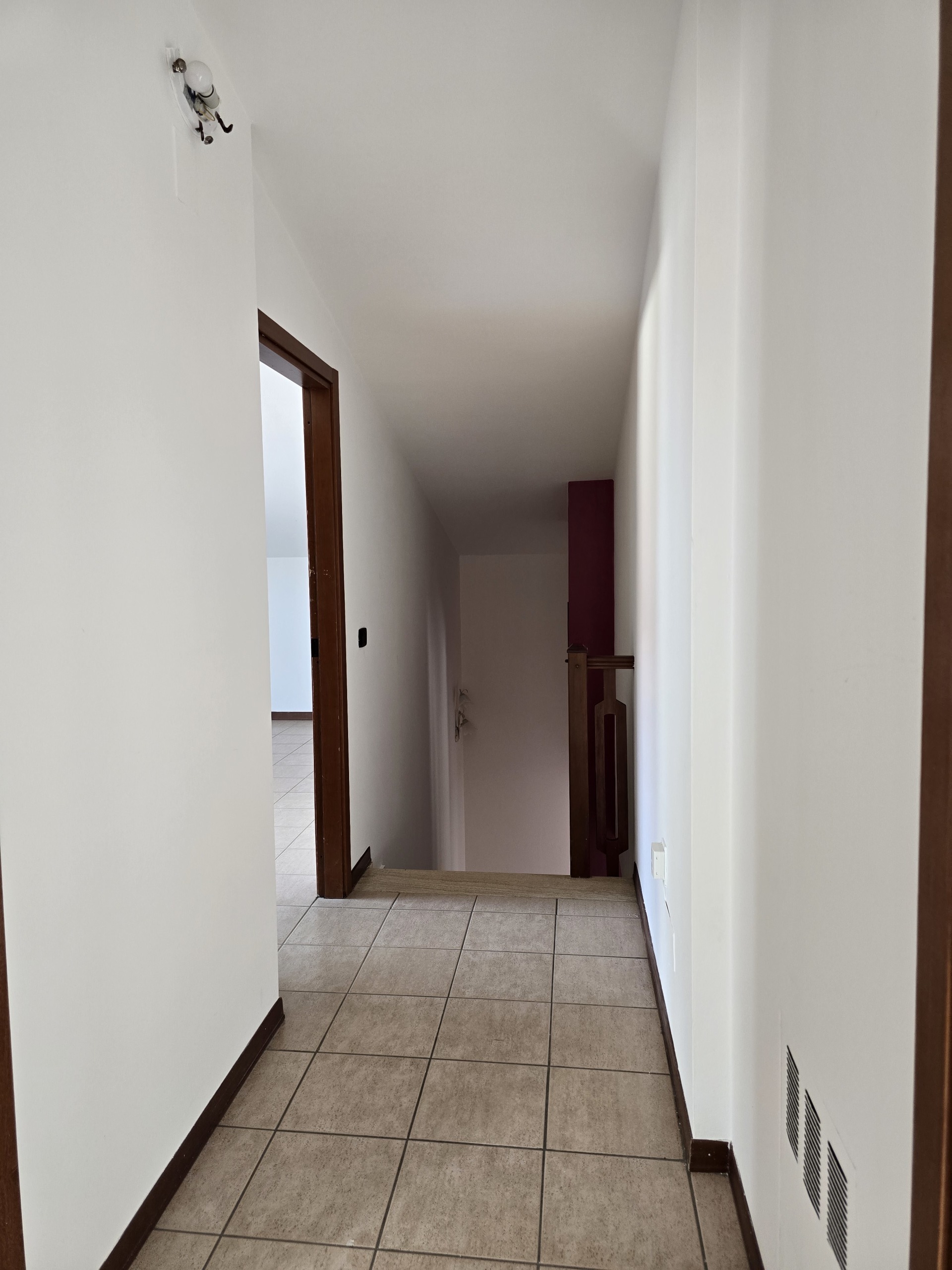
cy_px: 635
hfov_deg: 58.9
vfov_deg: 73.9
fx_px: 843
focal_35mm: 23
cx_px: 476
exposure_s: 1/100
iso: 160
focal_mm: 6.3
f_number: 1.7
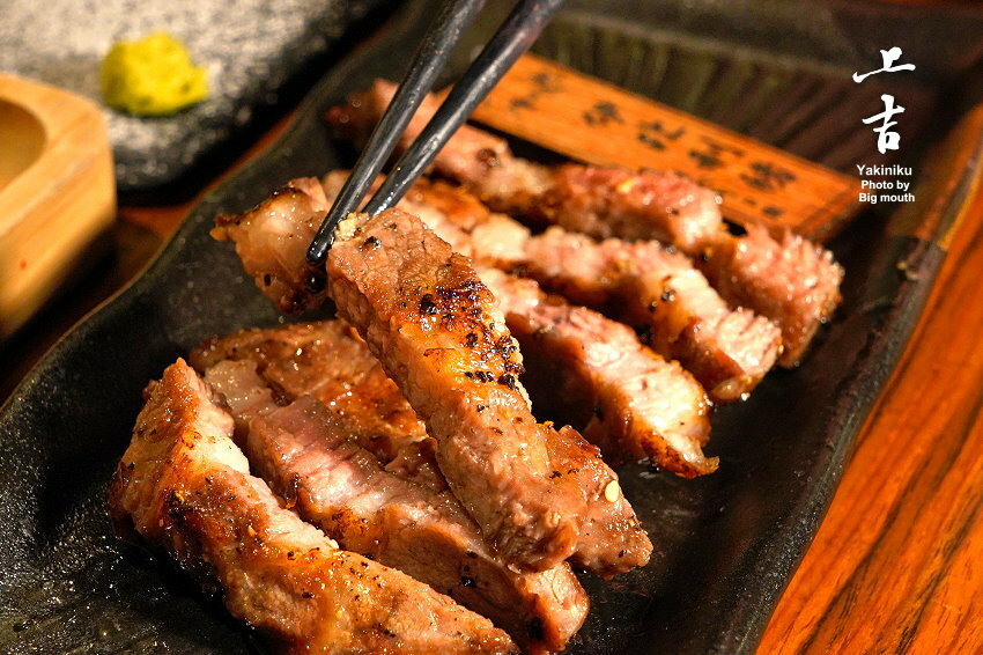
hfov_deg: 28.9
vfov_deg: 19.4
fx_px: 1911
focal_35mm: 70
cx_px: 492
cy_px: 328
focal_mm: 70
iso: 3200
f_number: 13
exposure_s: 1/80
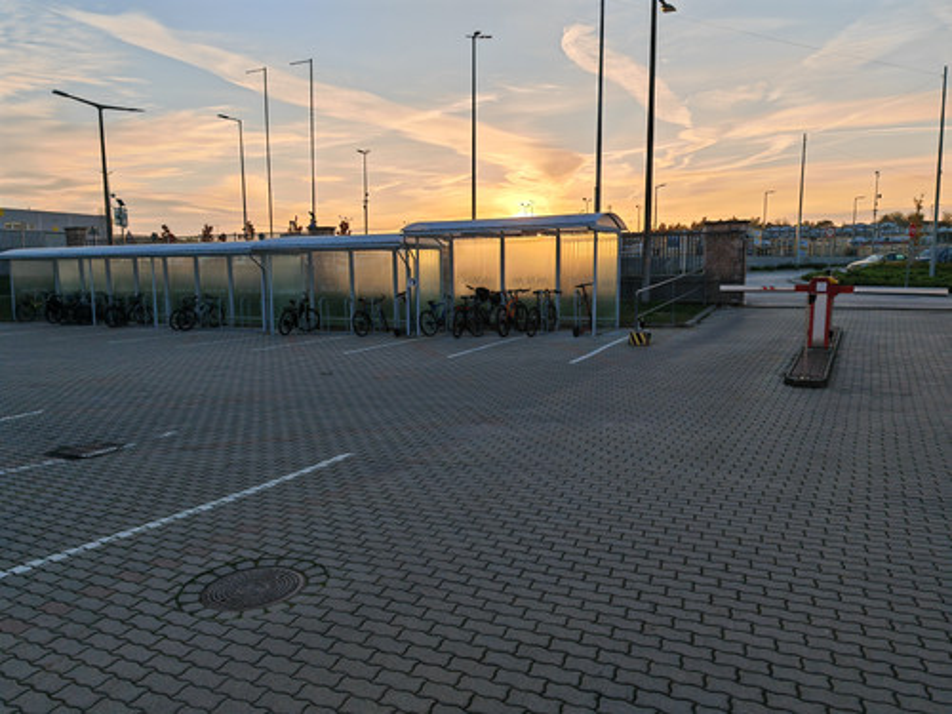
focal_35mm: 27
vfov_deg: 51.4
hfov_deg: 65.3
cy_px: 357
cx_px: 476
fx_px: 743
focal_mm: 7.62
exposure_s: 1/1600
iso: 50
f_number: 1.6
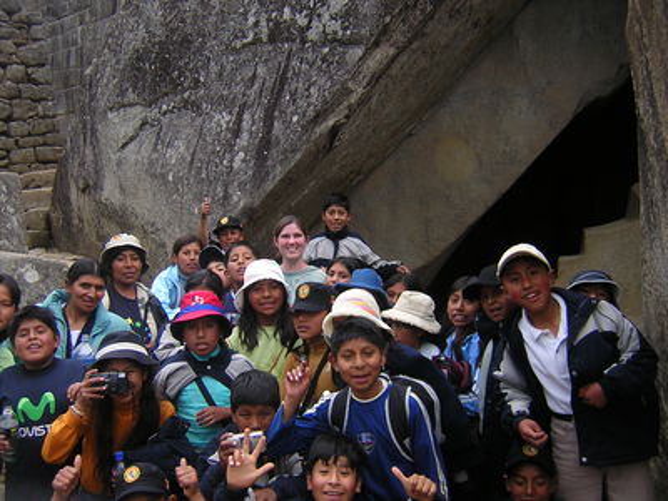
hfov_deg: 51.4
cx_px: 334
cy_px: 250
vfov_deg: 39.7
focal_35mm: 36
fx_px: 695
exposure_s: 1/87.1
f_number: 2.6
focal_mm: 4.7
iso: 100
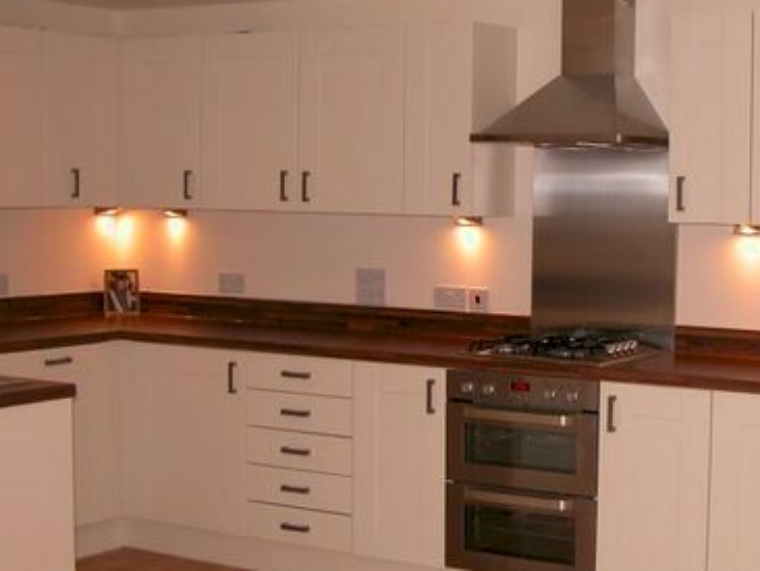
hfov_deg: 29.2
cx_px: 596
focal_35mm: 65
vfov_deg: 22.6
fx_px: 1428
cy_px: 250
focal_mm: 8.9
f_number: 2.8
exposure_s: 1/60
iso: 100
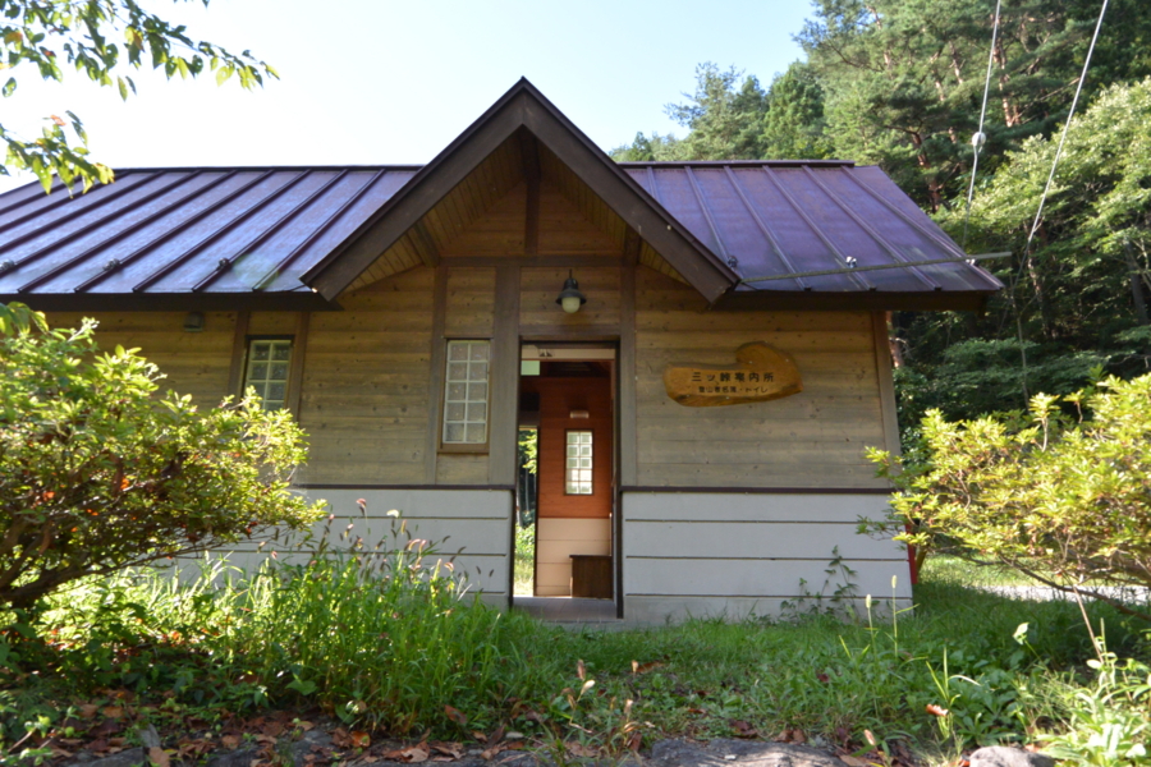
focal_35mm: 21
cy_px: 384
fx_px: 671
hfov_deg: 81.2
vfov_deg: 59.5
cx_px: 576
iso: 200
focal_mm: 7.9
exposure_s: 1/80
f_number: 5.6
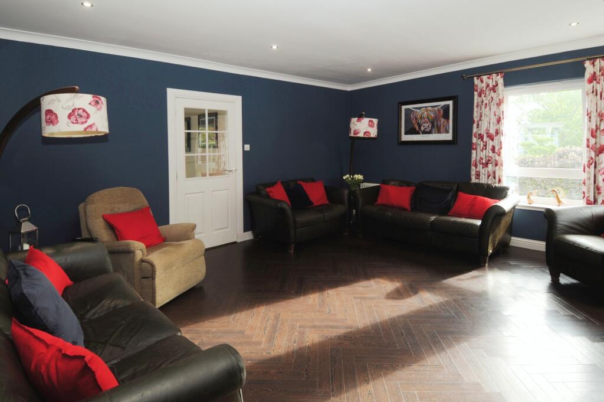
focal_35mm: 18
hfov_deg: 90.0
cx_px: 302
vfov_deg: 67.3
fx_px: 302
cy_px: 201
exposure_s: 1/13
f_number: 7.1
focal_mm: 12
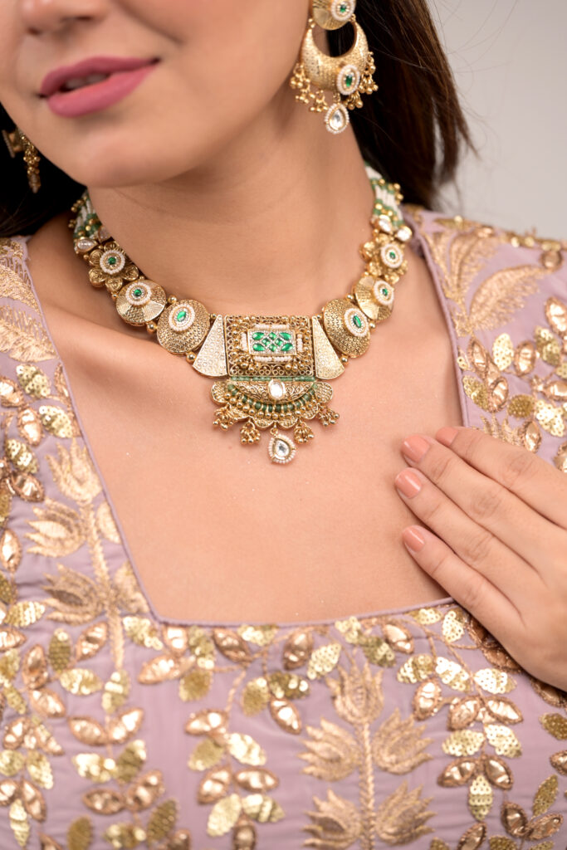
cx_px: 284
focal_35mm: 130
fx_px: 3070
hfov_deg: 10.6
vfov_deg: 15.8
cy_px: 425
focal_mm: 130
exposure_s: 1/200
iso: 200
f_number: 3.5
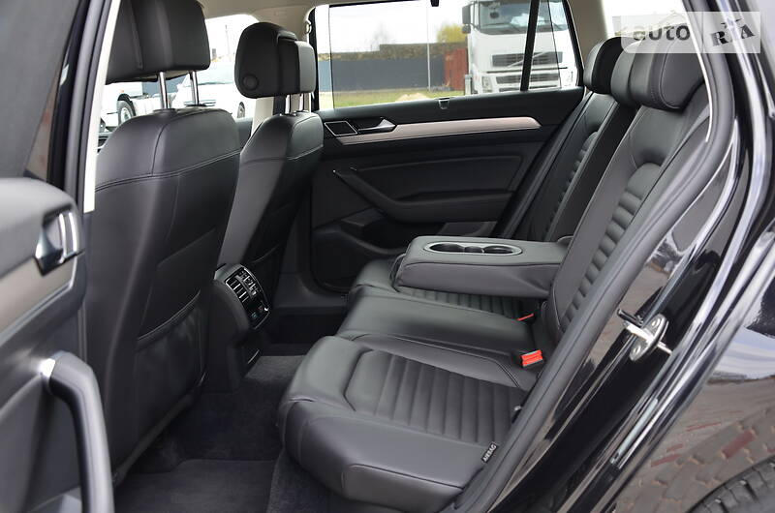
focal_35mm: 36
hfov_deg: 53.2
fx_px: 773
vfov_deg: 36.7
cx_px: 388
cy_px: 256
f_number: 5.6
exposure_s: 1/125
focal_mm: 24
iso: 400
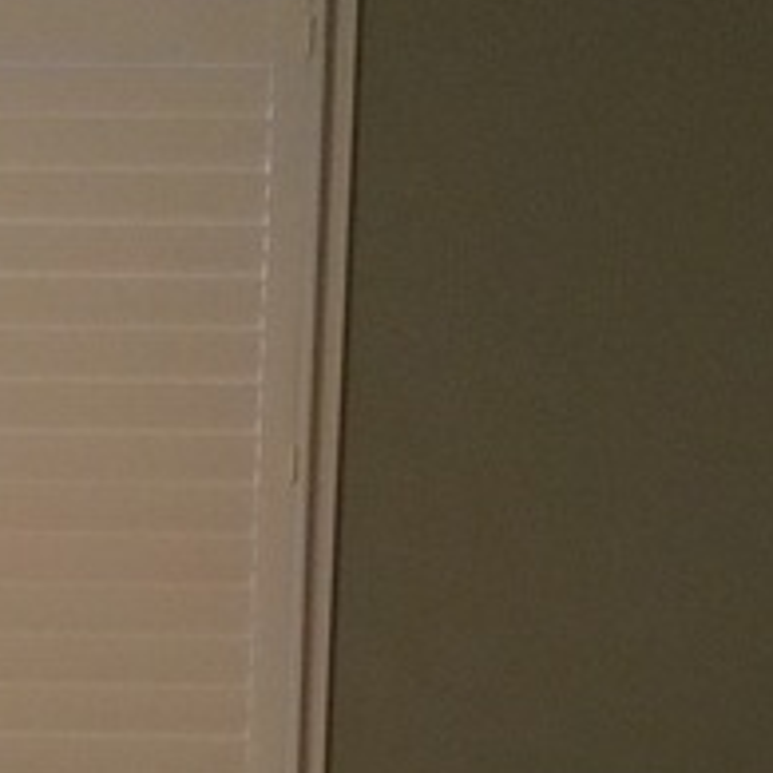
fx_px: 2274
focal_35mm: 90
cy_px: 951
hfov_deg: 18.7
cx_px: -36
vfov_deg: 18.2
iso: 800
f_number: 2.4
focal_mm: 3.3
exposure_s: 1/15
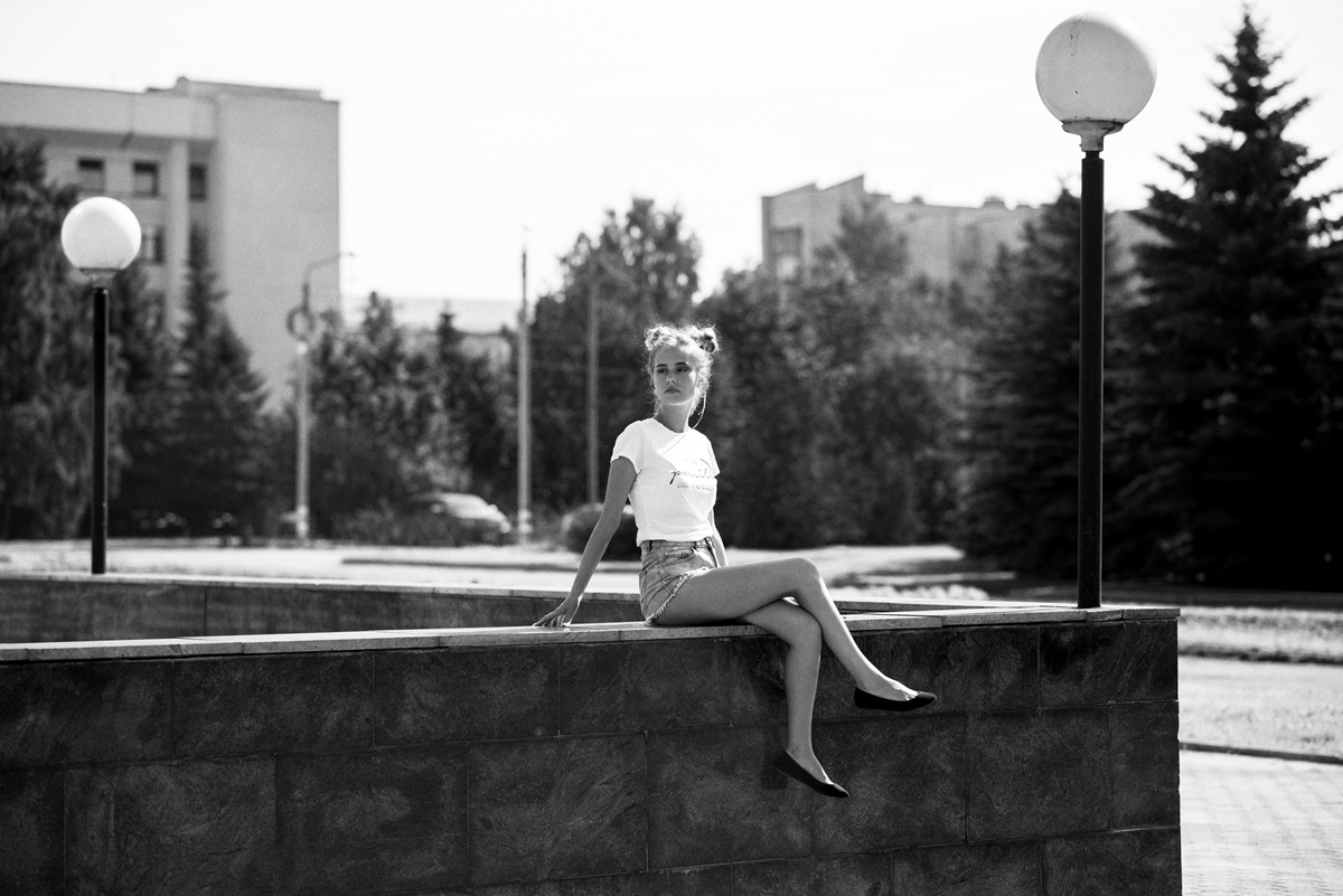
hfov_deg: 23.9
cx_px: 672
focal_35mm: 85
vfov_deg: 16.1
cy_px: 448
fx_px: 3172
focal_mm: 85
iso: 100
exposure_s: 1/4000
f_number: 2.8
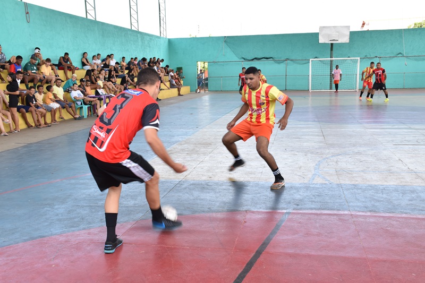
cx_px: 212
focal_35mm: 36
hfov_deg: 53.1
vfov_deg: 36.9
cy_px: 142
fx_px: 425
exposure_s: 1/100
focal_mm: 24
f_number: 9
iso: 400
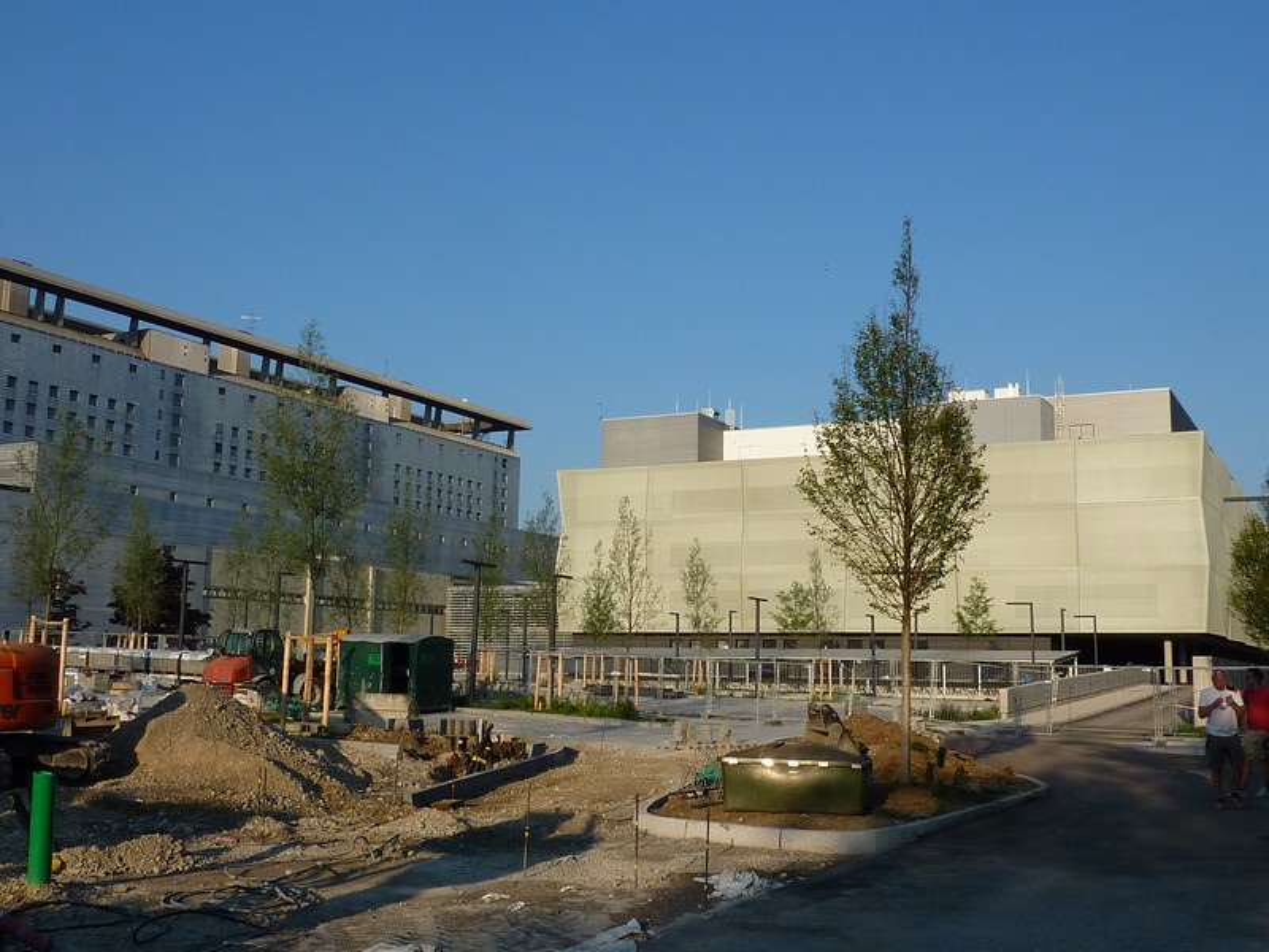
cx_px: 634
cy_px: 476
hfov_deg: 51.4
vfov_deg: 39.7
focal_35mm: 36
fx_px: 1320
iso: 80
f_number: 5
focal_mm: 4.1
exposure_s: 1/400
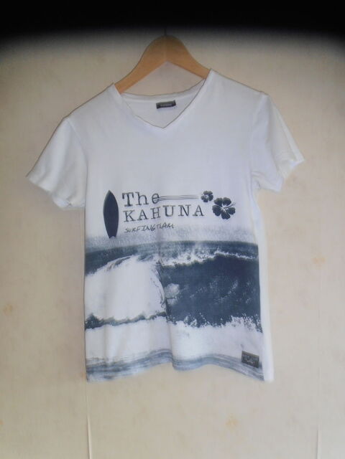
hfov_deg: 56.8
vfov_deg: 71.6
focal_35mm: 24
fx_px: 319
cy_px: 230
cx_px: 172
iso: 125
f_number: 3
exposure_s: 1/30
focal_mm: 4.2
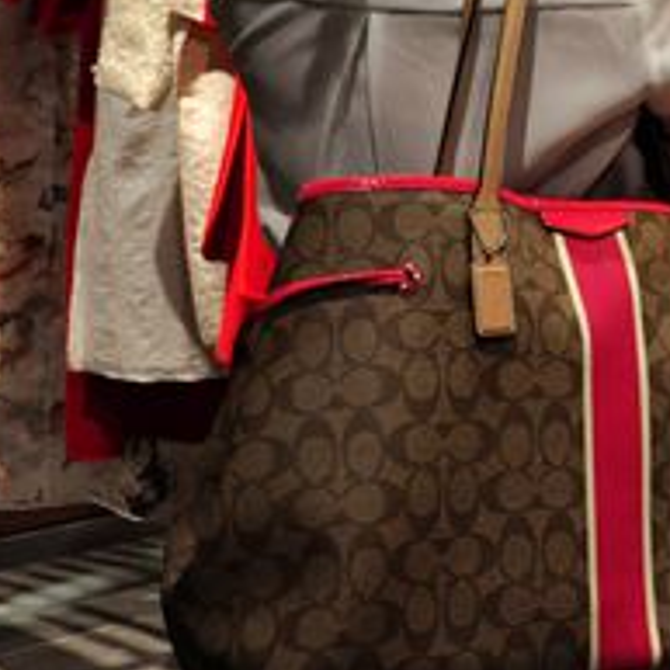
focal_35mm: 83
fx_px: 1825
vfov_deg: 20.1
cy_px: -12
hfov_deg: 19.5
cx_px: 830
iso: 1600
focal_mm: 21
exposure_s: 1/320
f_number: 3.8
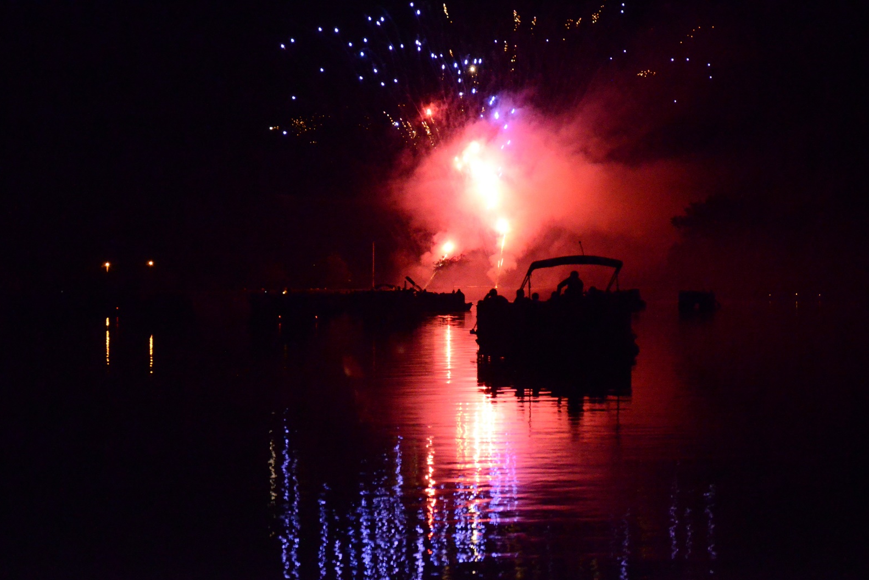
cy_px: 291
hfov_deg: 18.0
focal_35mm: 114
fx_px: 2740
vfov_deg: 12.1
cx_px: 433
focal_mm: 75
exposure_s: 1/60
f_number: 5.6
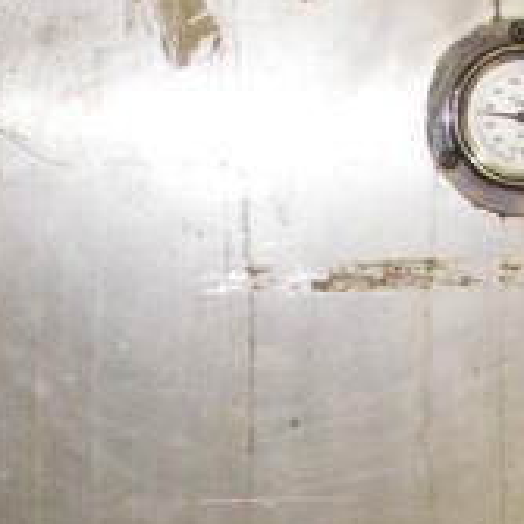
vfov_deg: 9.5
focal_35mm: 167
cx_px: 438
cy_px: 1202
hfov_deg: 10.4
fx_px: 2860
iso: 160
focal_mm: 5.86
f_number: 2.8
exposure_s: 1/50
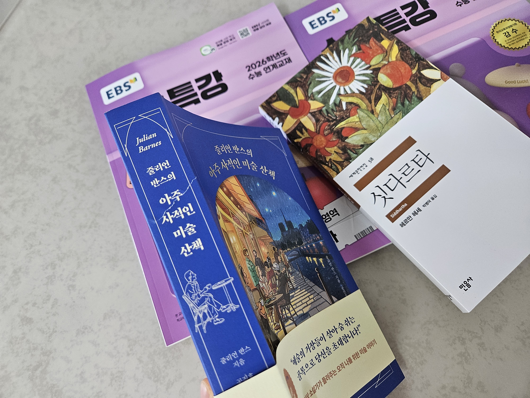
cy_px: 199
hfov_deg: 73.9
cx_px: 265
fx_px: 352
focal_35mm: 23
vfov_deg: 58.9
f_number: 1.8
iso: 320
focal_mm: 5.4
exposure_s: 1/120
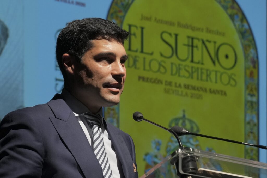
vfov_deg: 13.0
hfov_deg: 19.5
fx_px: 779
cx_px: 134
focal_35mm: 105
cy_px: 89
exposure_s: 1/160
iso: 1250
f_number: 5.6
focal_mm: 70
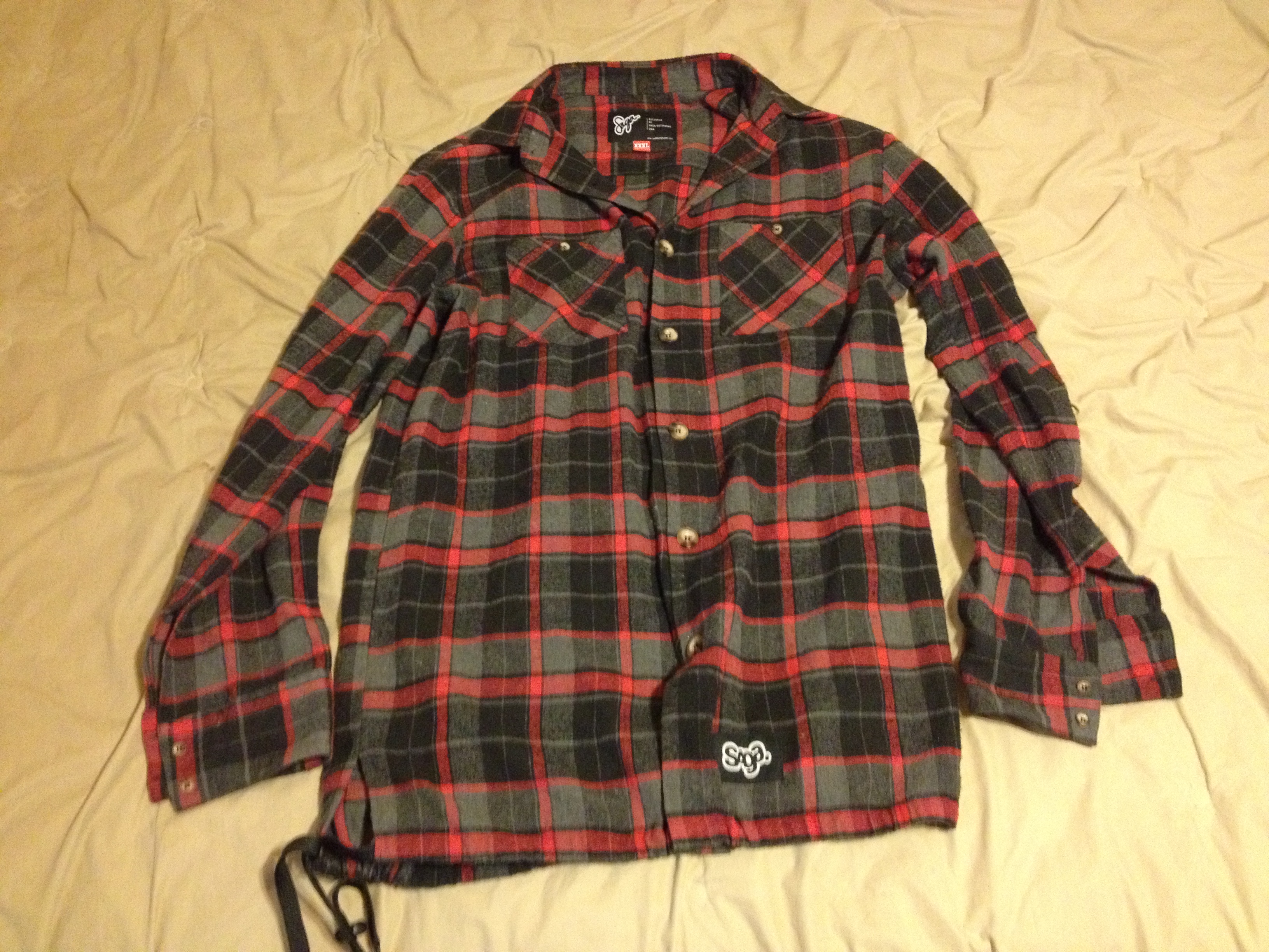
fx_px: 1283
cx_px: 634
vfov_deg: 40.7
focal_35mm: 35
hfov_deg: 52.6
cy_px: 476
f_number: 2.4
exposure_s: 1/15
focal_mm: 4.28
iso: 640
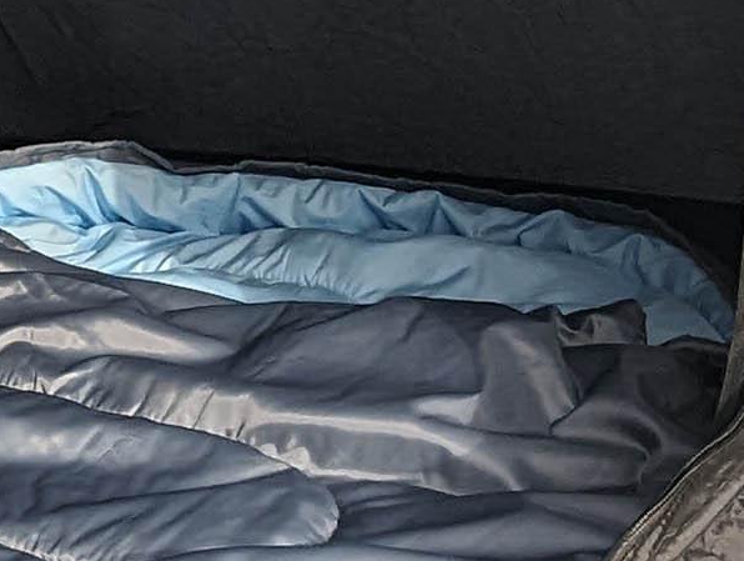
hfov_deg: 21.3
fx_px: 1916
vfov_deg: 16.5
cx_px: 25
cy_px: 445
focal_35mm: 89
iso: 47
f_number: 2.2
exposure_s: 1/534
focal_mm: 1.95
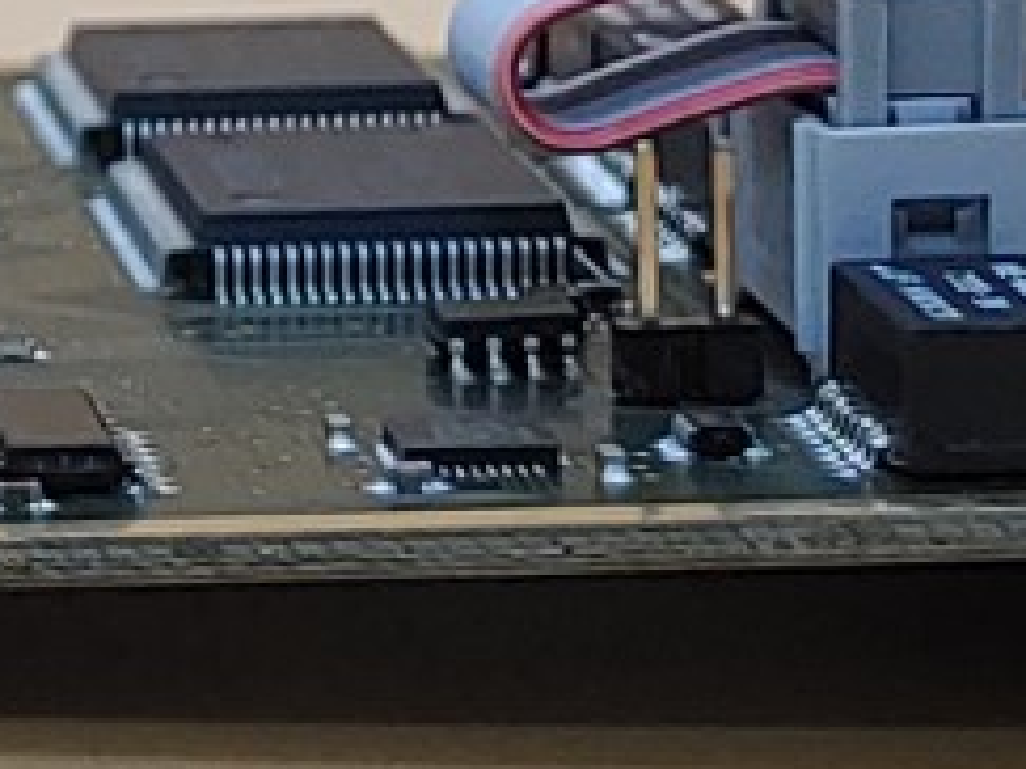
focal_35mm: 231
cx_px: -760
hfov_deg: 8.3
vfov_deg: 6.4
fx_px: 6843
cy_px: 237
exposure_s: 1/65
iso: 50
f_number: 1.8
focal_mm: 4.36
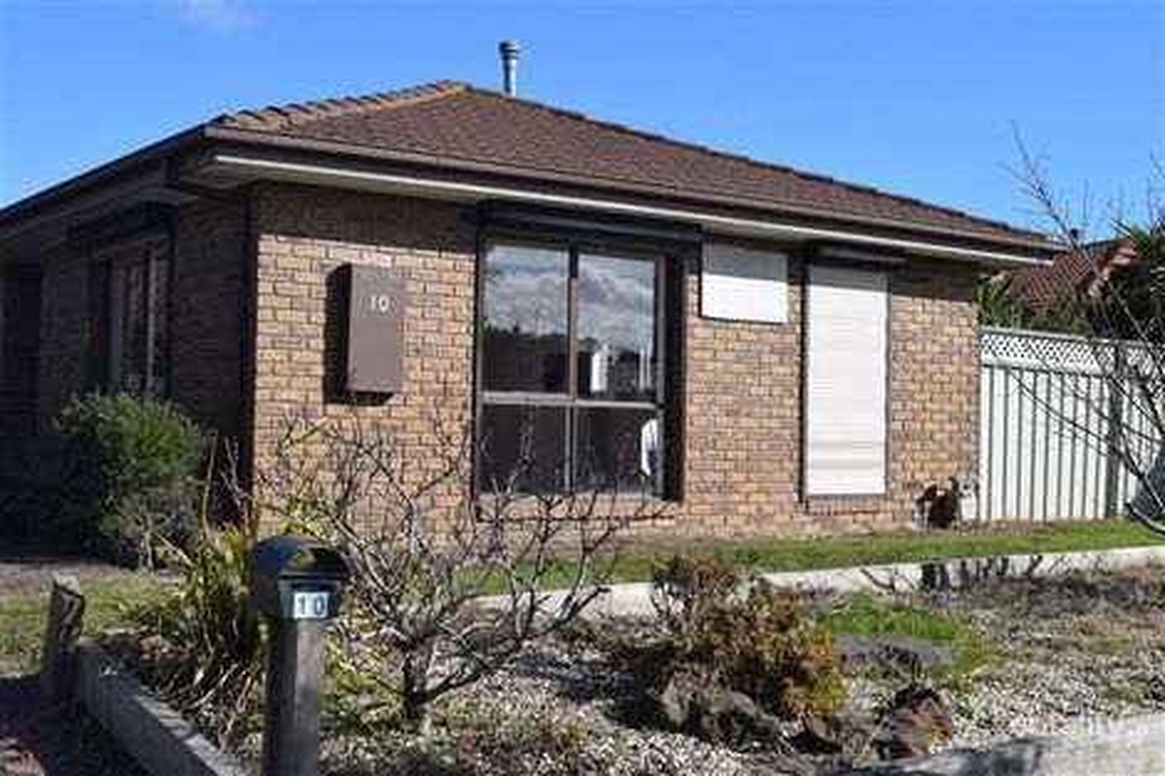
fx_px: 1504
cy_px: 388
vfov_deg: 28.9
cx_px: 582
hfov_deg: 42.3
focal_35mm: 46
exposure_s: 1/400
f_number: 10
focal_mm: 31
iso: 200
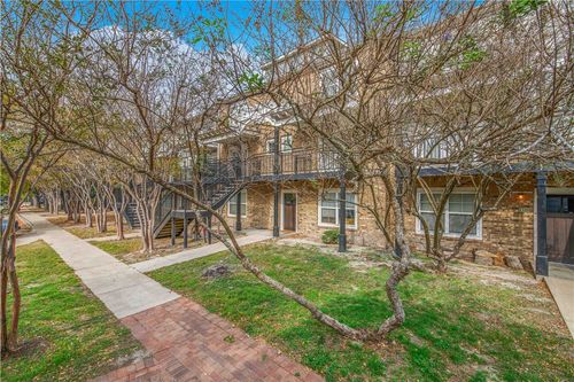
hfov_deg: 100.4
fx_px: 239
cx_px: 287
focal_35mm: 15
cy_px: 191
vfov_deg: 77.3
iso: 100
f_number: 7.1
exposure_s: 1/200
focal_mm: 15
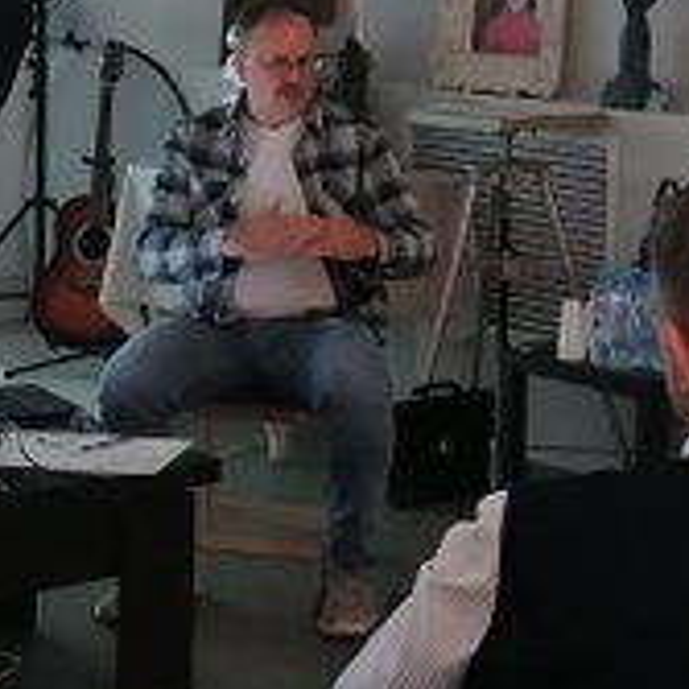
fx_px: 2455
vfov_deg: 15.7
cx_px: 417
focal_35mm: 109
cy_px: 29
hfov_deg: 16.0
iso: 500
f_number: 1.8
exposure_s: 1/25
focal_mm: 5.3
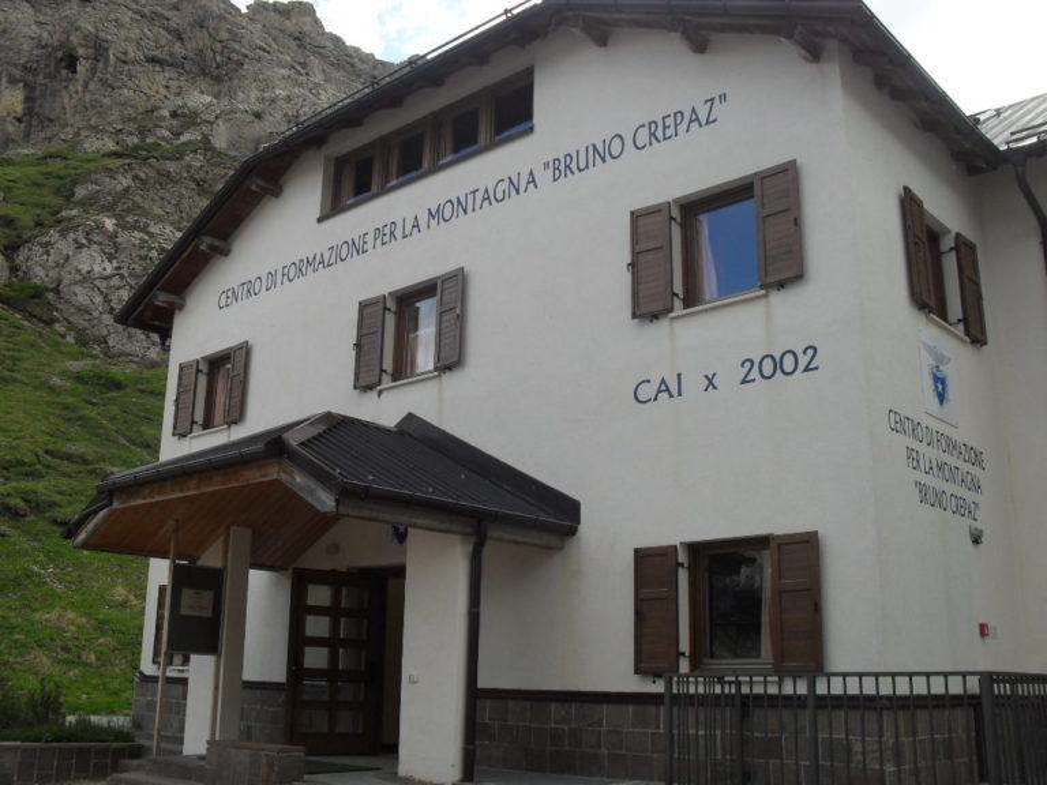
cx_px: 524
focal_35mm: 35
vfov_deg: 40.7
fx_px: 1059
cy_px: 392
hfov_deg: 52.6
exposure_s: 1/90
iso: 100
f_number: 8.4
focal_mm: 6.3
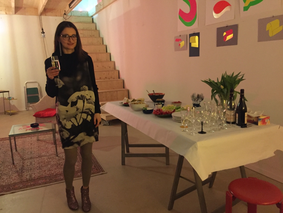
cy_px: 106
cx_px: 142
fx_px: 237
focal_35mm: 29
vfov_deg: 48.2
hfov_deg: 61.7
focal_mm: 4.15
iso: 640
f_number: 2.2
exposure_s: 1/17
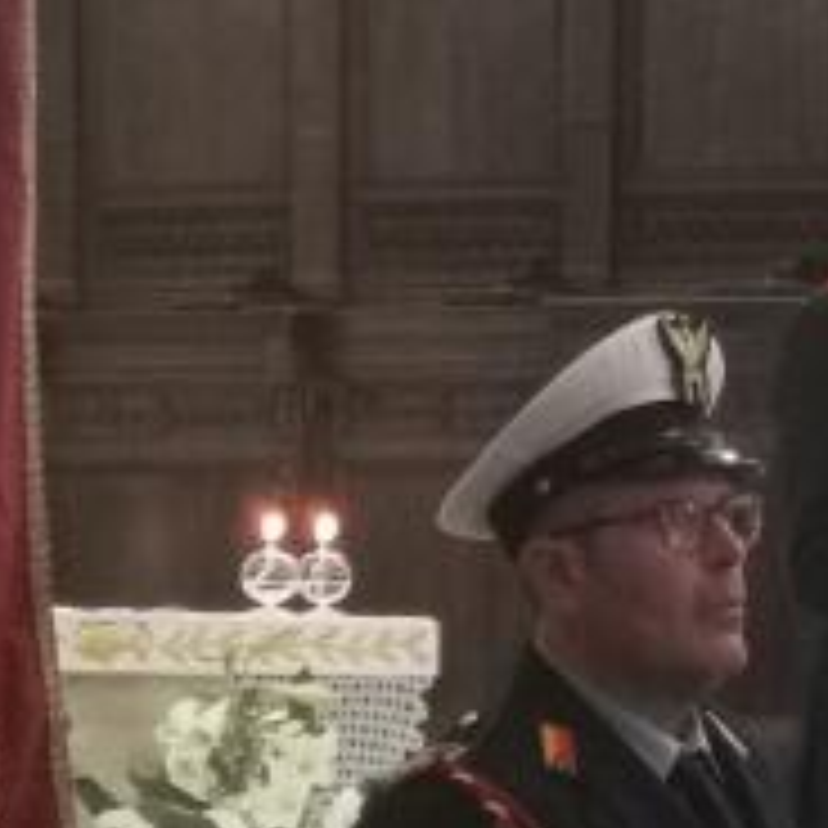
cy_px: 1080
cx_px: 1701
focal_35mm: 282
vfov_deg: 6.2
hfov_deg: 6.0
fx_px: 7631
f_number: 1.8
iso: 250
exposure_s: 1/50
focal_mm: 5.58
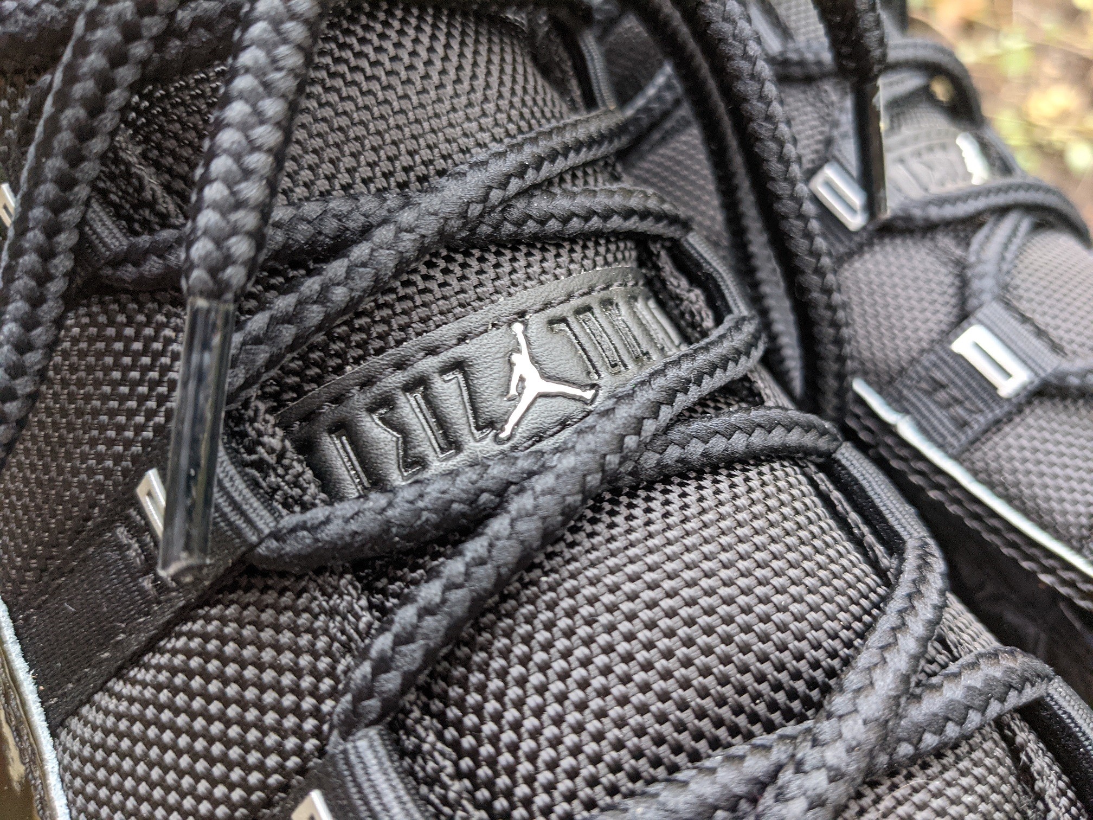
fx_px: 853
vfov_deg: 51.4
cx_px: 546
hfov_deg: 65.3
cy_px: 410
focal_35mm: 27
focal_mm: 4.38
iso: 144
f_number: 1.73
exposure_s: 1/58.9
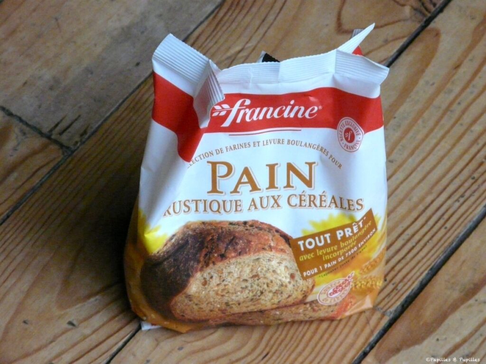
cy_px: 182
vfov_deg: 8.0
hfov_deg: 10.6
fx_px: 2611
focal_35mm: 186
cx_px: 243
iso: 800
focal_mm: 30.6
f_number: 3.6
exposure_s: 1/100
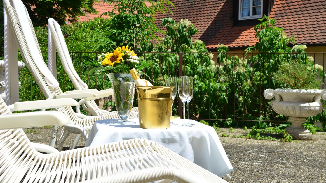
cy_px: 84
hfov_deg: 42.1
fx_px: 424
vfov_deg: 24.4
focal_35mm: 49
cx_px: 163
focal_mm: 46
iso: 100
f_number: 9
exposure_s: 1/125
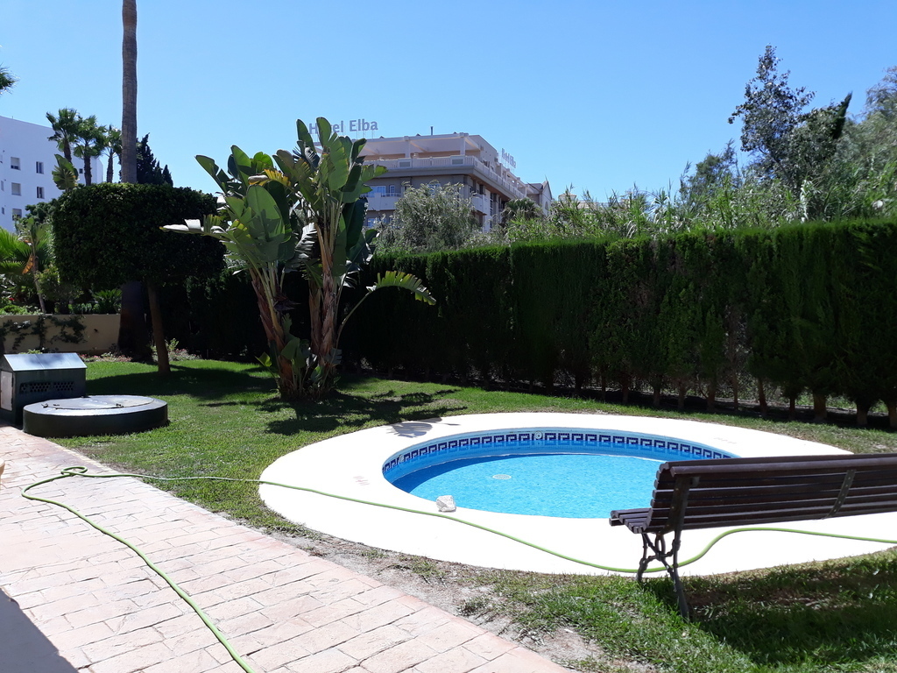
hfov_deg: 65.3
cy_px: 336
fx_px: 700
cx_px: 448
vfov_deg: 51.4
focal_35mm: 27
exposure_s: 1/1616
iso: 40
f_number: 1.7
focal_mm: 3.71
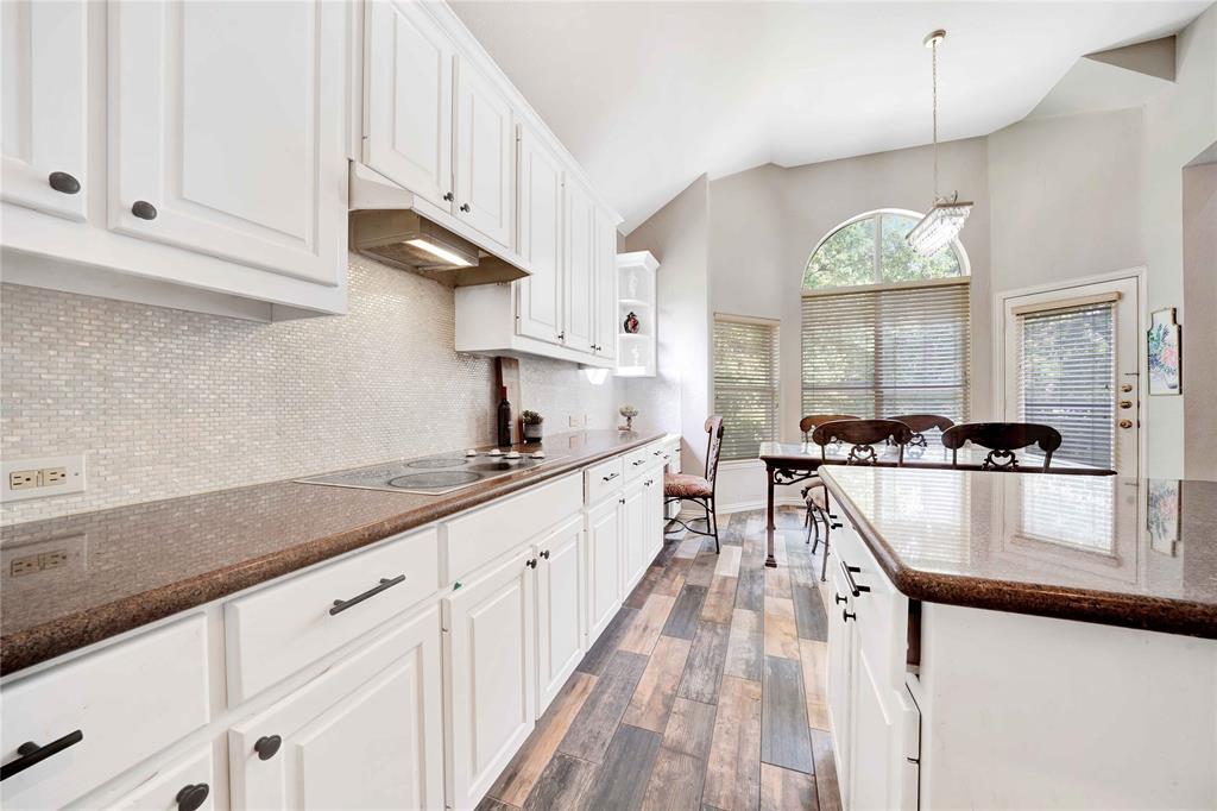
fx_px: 406
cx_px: 608
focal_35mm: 12
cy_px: 406
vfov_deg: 90.0
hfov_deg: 112.6
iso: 100
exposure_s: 1/2.5
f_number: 11
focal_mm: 12
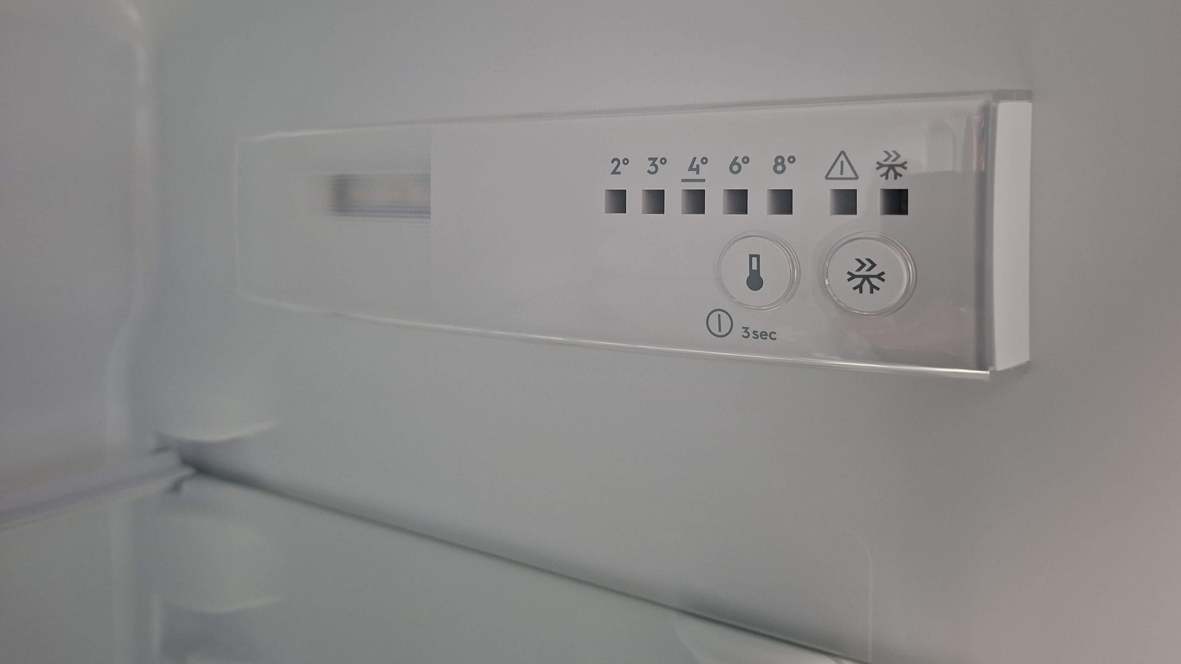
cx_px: 610
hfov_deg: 71.9
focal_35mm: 26
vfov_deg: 43.6
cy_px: 210
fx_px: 814
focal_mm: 5.54
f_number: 1.8
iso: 400
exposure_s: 1/25
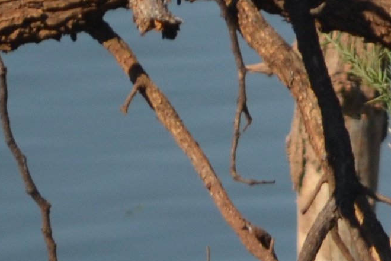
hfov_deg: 1.0
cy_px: -72
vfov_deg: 0.7
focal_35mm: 2096
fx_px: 22763
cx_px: 1011
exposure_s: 1/500
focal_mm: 200
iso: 280
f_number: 5.6
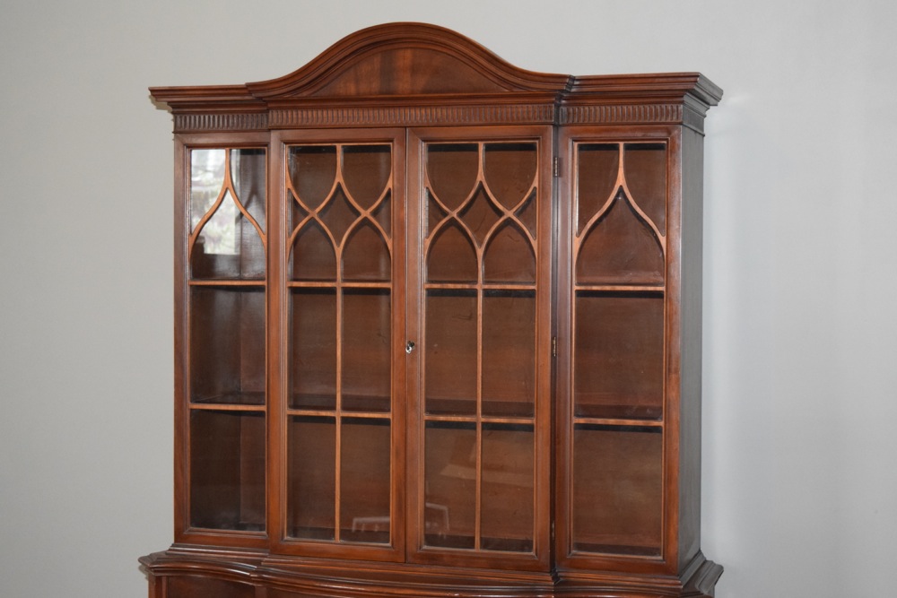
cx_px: 448
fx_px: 1570
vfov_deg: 21.6
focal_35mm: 63
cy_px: 299
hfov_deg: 31.9
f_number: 5
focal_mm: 42
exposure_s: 1/60
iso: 3200
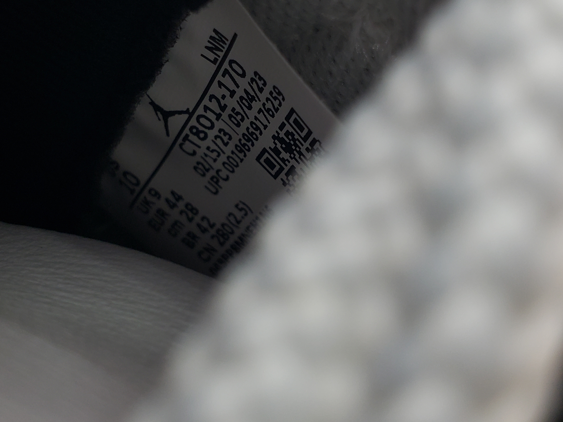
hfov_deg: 42.9
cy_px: 166
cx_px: 279
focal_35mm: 44
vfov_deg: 32.8
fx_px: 716
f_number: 2.4
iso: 125
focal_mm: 4.3
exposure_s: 1/50
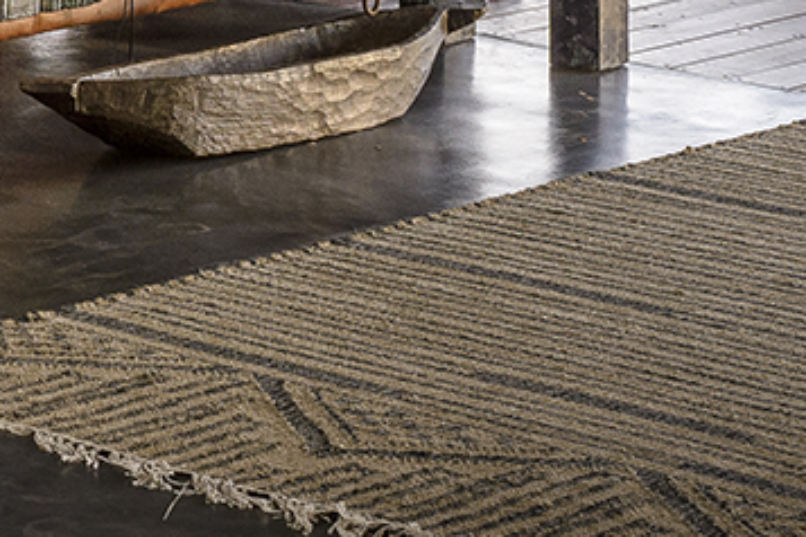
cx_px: -674
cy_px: -674
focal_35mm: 186
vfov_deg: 7.0
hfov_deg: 10.4
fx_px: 4164
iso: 80
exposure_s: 1/40
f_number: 7.1
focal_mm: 38
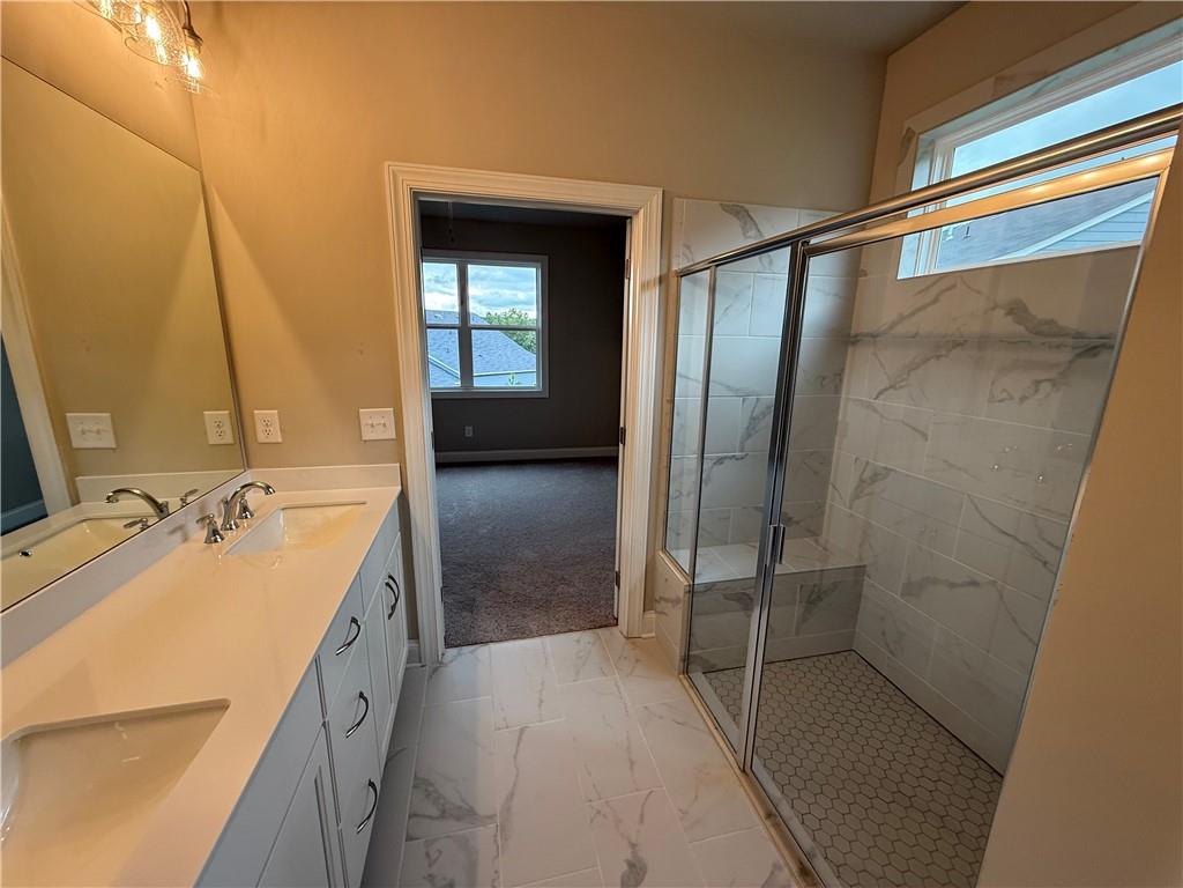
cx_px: 592
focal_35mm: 14
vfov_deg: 85.7
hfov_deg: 102.1
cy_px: 444
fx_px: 478
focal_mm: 2.22
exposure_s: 1/120
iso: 125
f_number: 2.2
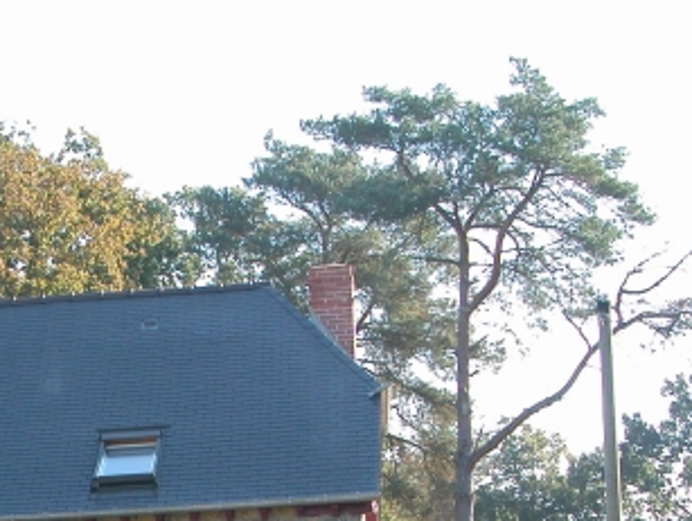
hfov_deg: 17.4
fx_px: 2222
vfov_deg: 13.1
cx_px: 61
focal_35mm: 111
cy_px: 575
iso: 100
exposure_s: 1/135
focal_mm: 12.7
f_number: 4.3
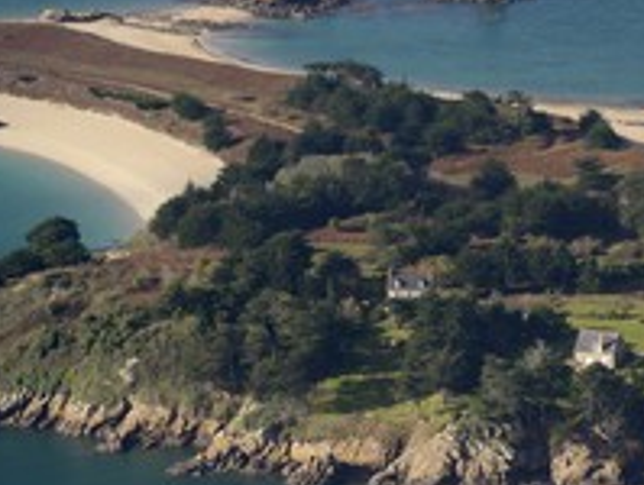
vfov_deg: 4.6
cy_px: 301
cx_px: 657
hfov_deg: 6.1
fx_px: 6039
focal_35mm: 324
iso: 400
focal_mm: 160
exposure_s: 1/1600
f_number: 5.6
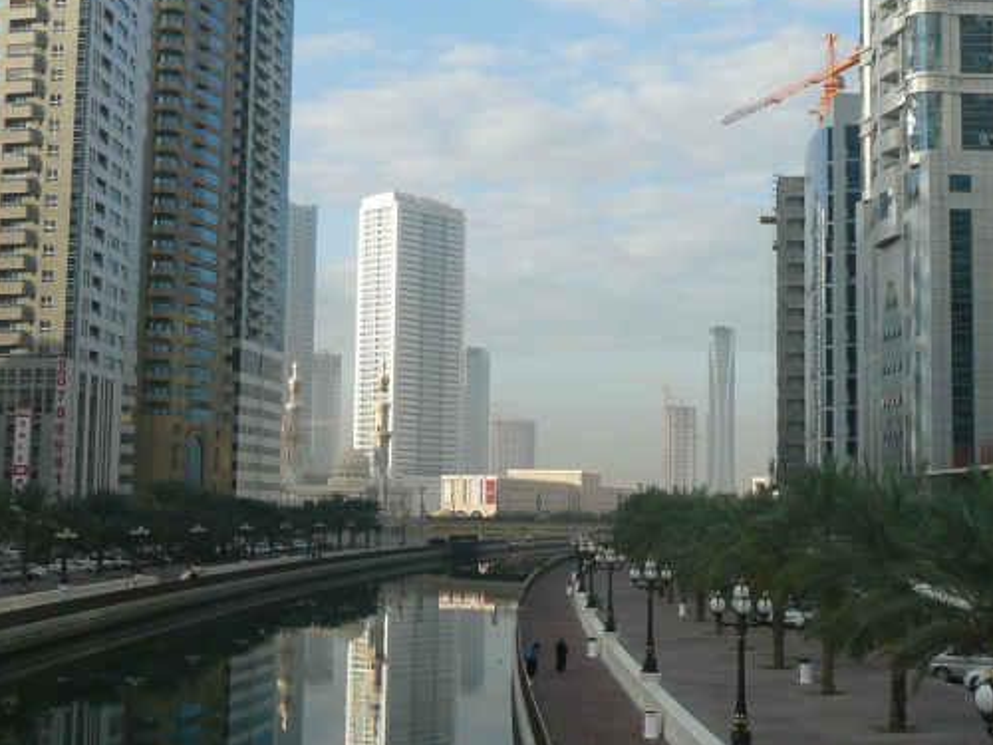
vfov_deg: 25.7
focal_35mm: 57
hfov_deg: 33.8
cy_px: 364
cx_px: 528
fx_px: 1635
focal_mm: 5.8
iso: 100
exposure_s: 1/500
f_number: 3.7
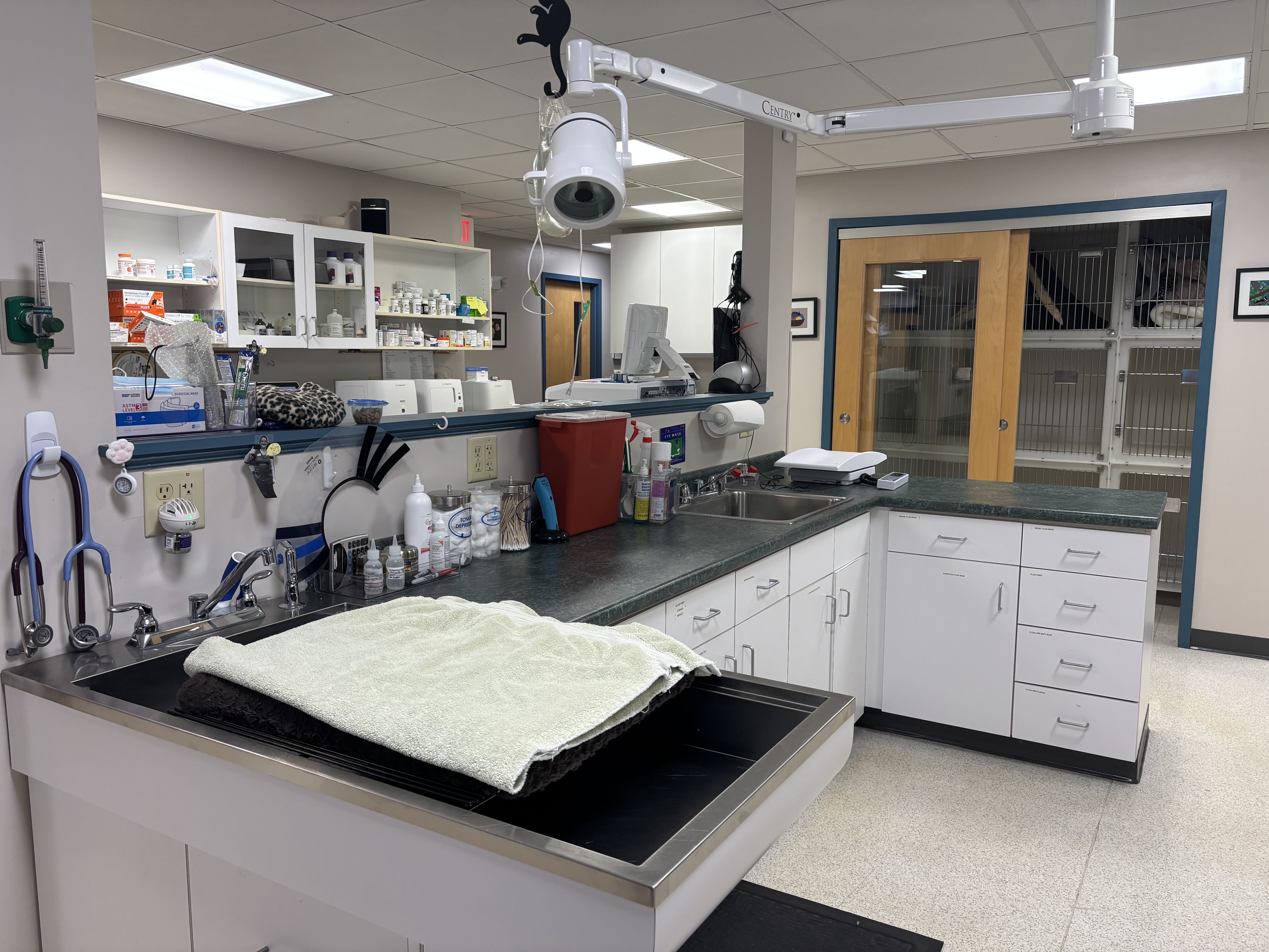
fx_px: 953
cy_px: 476
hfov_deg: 67.3
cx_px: 634
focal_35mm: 26
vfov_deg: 53.1
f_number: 1.6
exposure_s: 1/105
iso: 125
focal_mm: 5.96
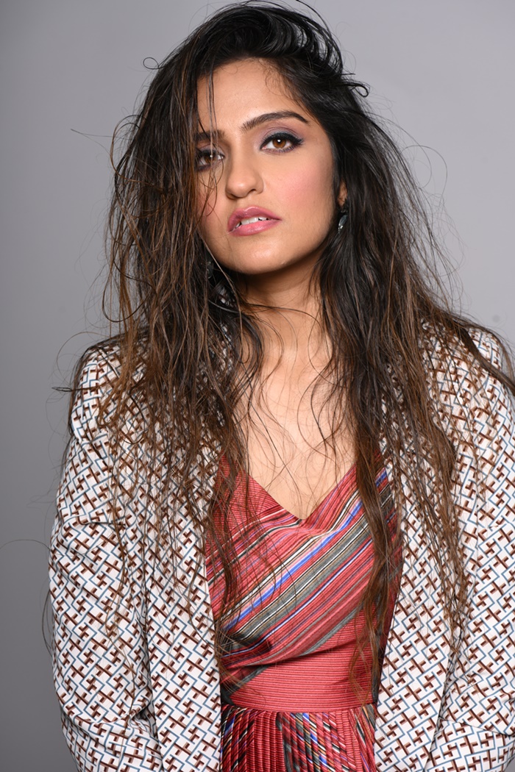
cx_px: 258
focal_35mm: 105
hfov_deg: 13.0
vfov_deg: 19.5
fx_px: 2253
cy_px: 386
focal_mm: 105
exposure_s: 1/160
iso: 100
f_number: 9
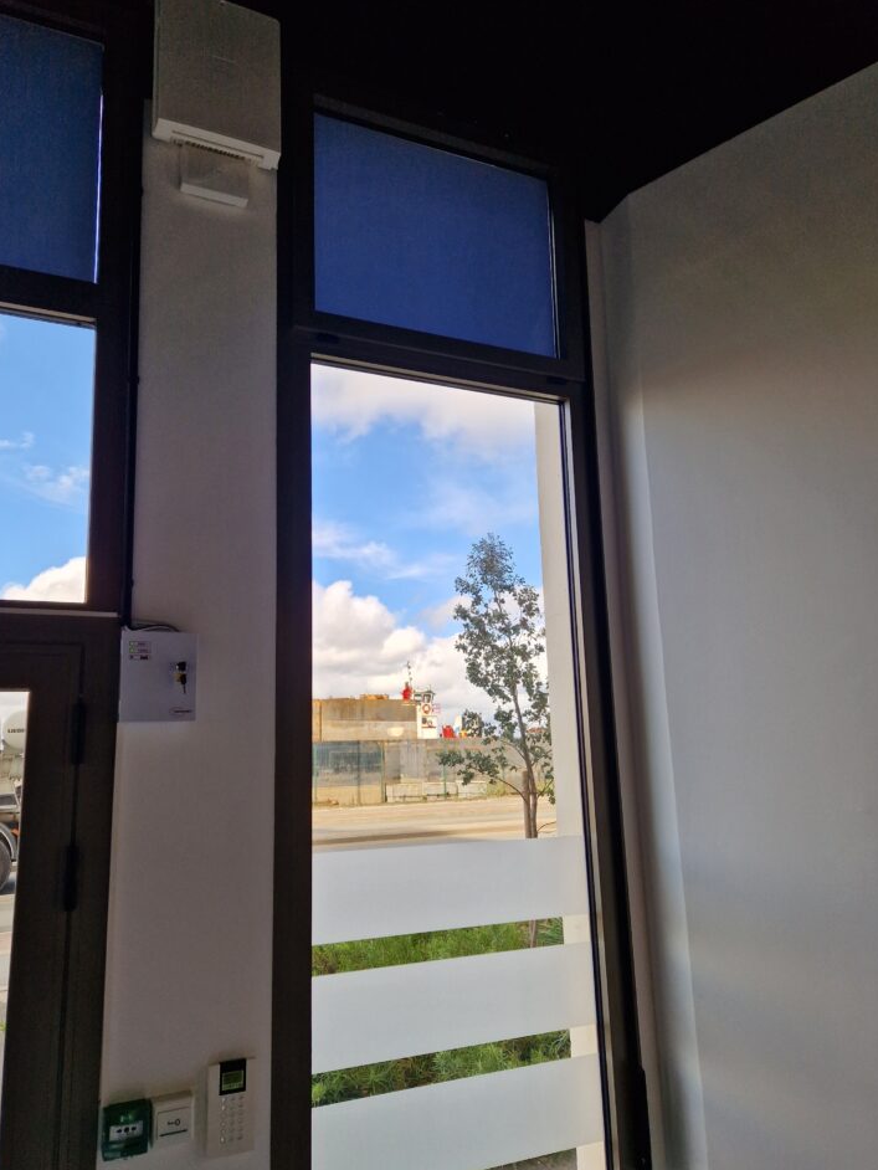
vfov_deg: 69.3
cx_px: 407
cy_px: 614
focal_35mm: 25
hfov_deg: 54.8
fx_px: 845
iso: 50
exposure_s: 1/465
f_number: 1.8
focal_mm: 5.4
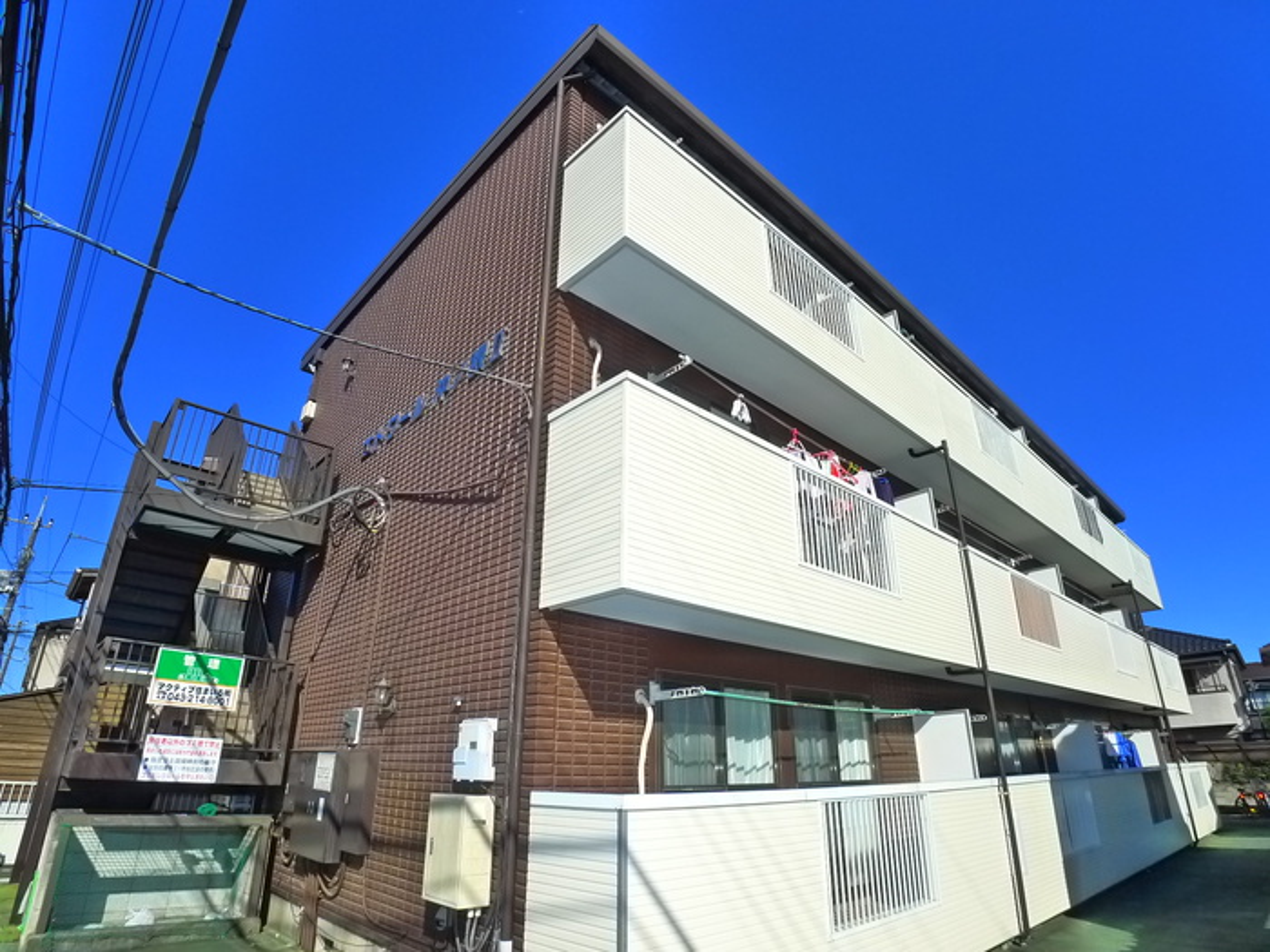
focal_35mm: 24
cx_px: 635
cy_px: 476
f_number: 4.5
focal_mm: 5.1
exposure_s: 1/800
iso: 400
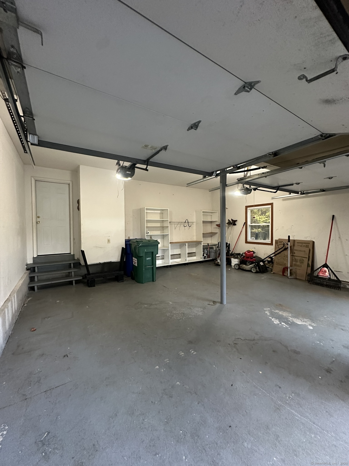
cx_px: 174
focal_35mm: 14
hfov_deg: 85.7
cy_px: 233
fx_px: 188
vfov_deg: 102.1
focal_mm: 2.22
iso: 640
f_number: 2.2
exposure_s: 1/60
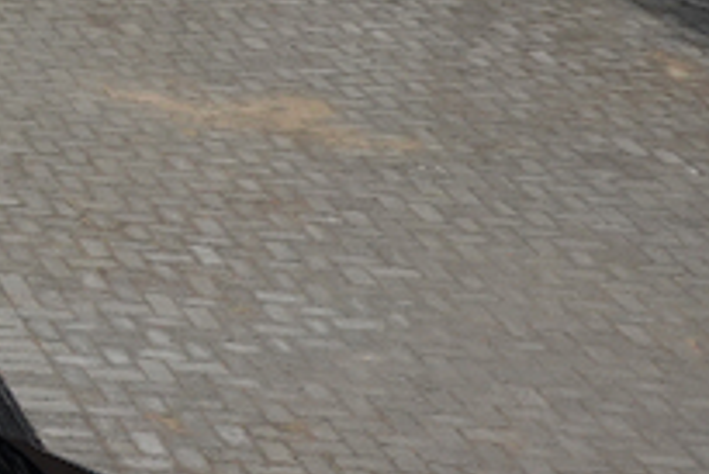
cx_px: -1484
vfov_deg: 8.6
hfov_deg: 9.7
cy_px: -159
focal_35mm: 158
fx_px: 3114
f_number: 6.3
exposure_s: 1/640
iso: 125
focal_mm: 9
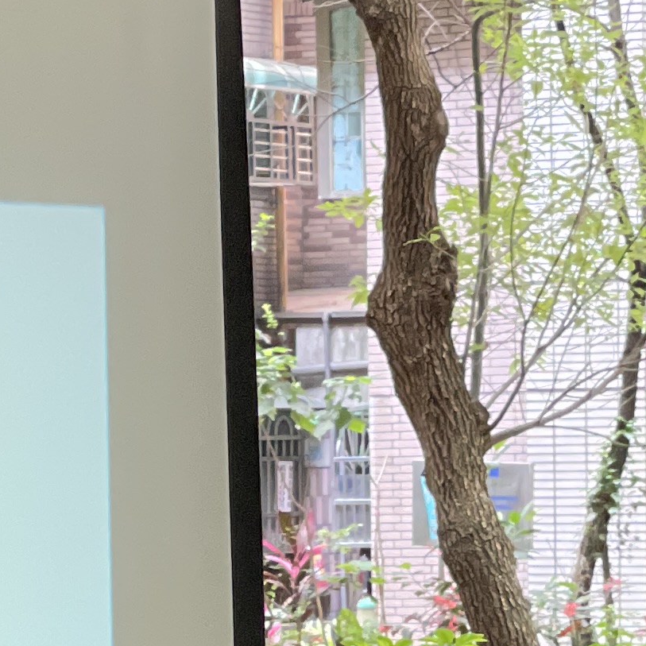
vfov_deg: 7.6
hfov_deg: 7.7
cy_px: 812
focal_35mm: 228
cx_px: 272
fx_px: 4814
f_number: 2
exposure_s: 1/120
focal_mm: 6
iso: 160
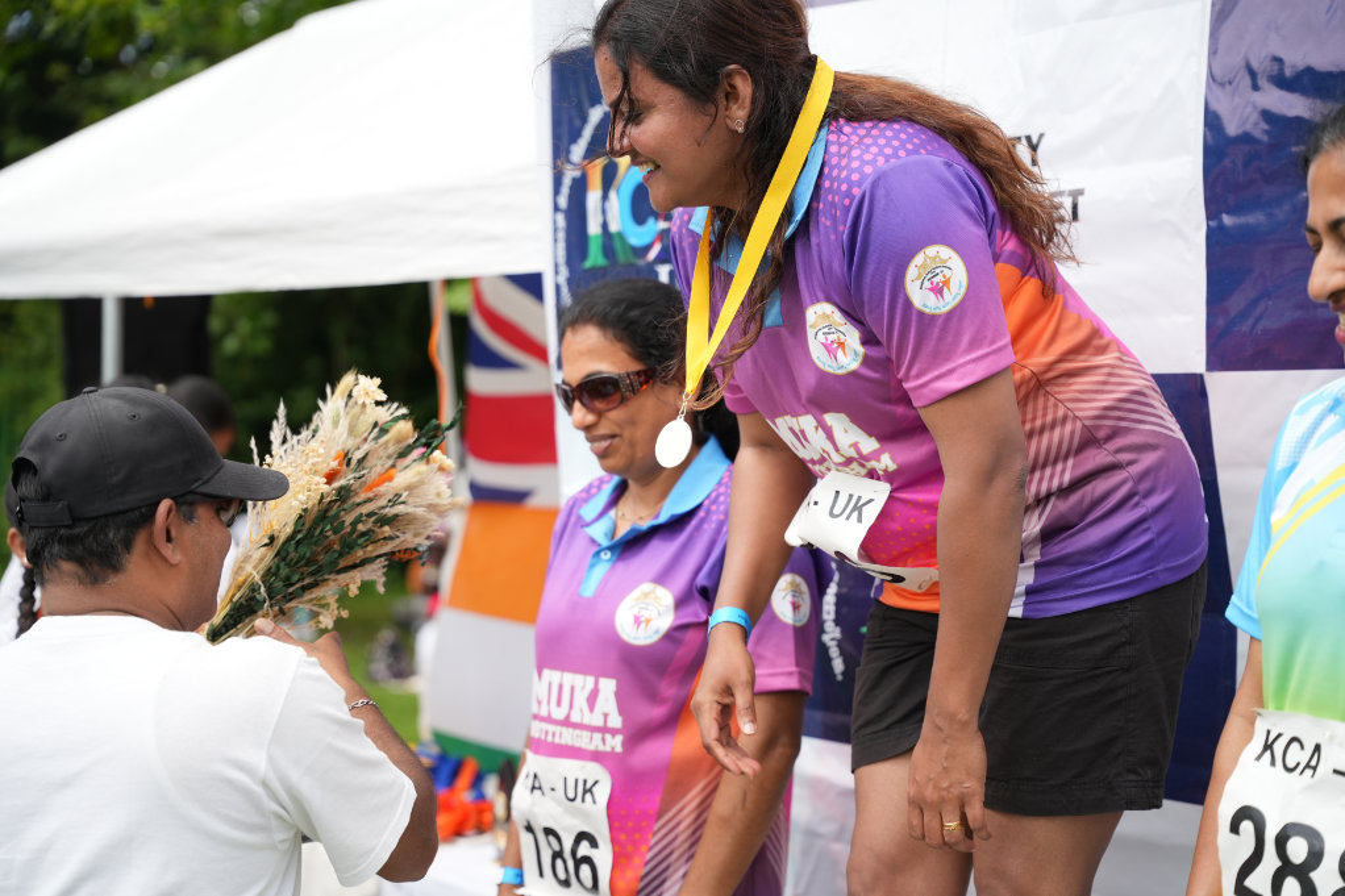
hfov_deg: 33.2
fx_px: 2252
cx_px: 672
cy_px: 448
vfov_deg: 22.5
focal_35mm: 60
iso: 250
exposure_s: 1/1600
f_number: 2.8
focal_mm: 60.3
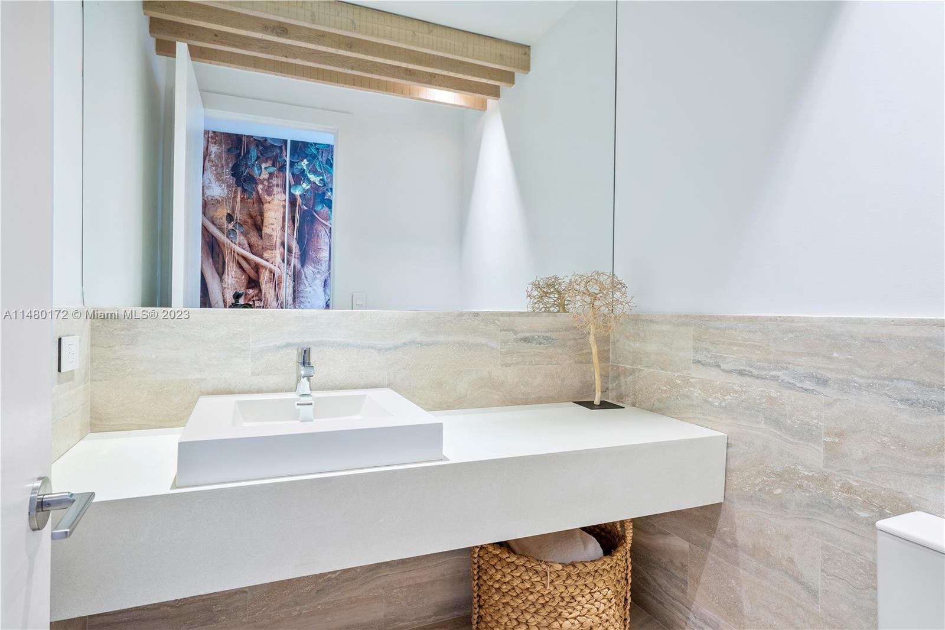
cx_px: 472
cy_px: 315
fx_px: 499
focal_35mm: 19
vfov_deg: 64.5
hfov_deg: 86.9
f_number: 8
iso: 500
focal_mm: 19
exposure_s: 1/6
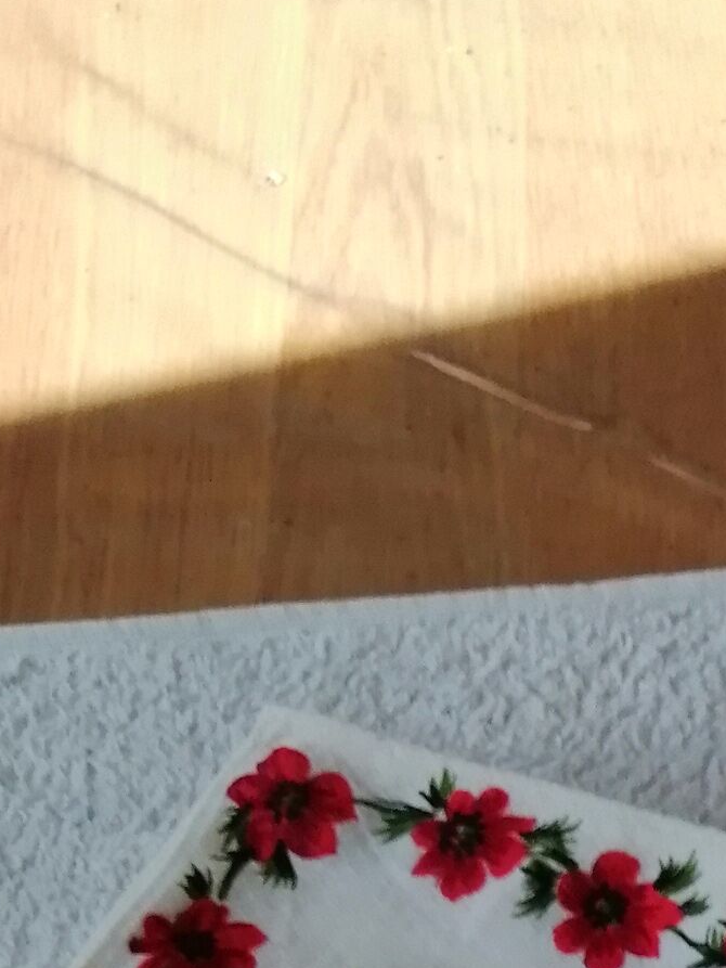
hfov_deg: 14.7
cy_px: 1553
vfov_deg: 17.9
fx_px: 2656
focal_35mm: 95
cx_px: 1014
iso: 160
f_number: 1.8
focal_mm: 3.96
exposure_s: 1/421
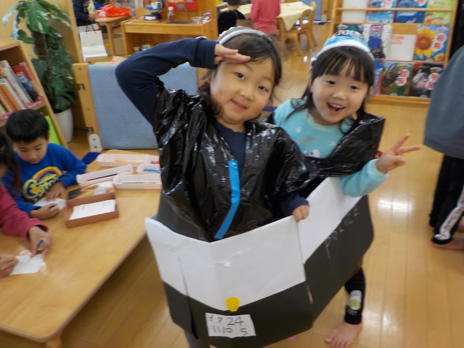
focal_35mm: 30
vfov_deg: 46.8
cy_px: 174
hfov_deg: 60.0
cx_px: 232
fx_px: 402
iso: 125
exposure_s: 1/30
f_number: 3.3
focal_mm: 4.1
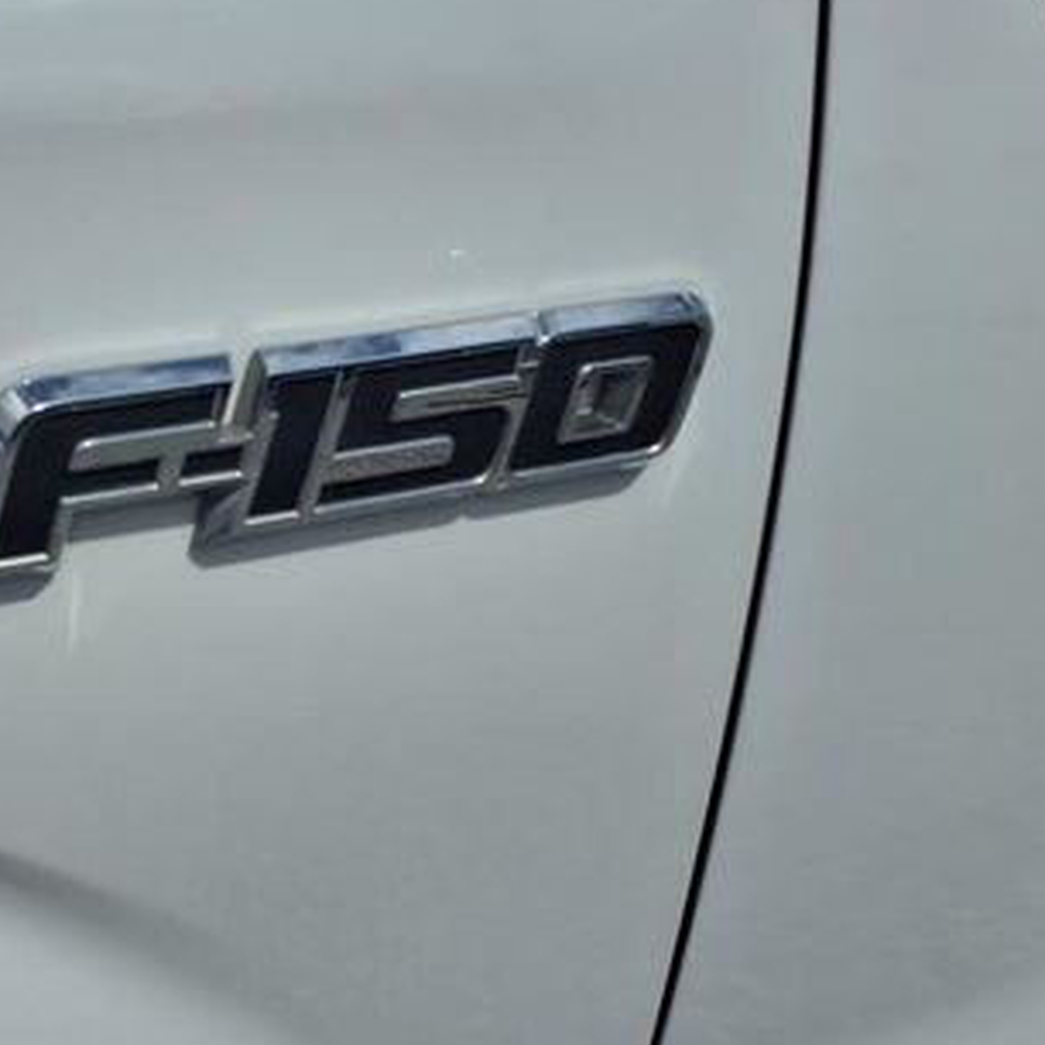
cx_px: 127
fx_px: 1708
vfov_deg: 33.9
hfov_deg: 32.5
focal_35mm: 50
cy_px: 634
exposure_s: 1/5000
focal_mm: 3.58
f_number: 1.9
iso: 40
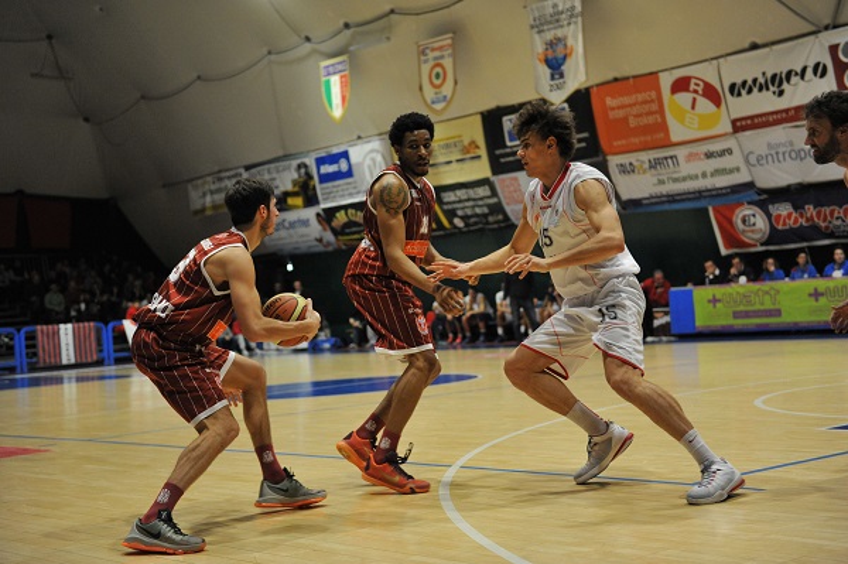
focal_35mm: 58
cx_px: 424
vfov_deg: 23.3
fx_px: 1365
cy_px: 282
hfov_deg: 34.5
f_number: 2.8
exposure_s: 1/500
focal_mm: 58
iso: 3200
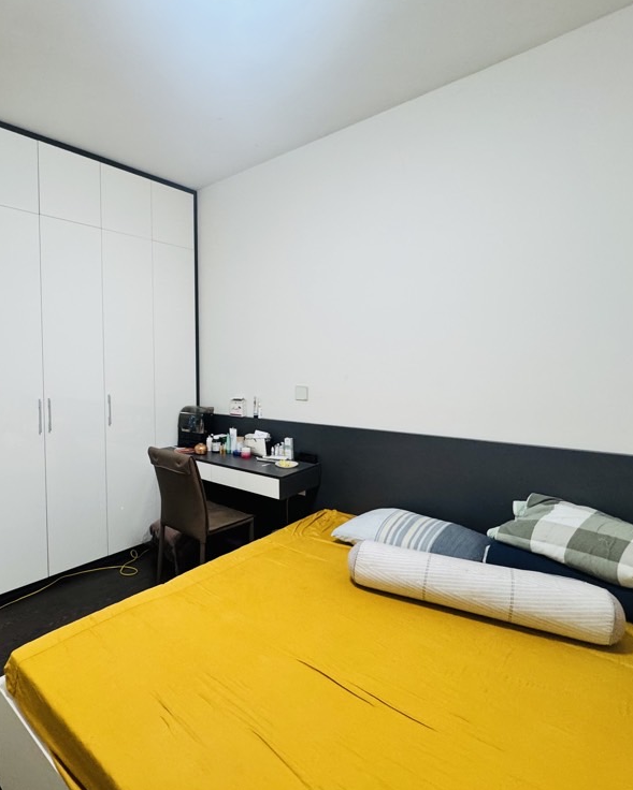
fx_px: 445
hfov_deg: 68.5
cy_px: 381
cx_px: 202
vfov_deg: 83.2
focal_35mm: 19
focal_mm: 2.22
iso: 200
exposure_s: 1/50
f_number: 2.2
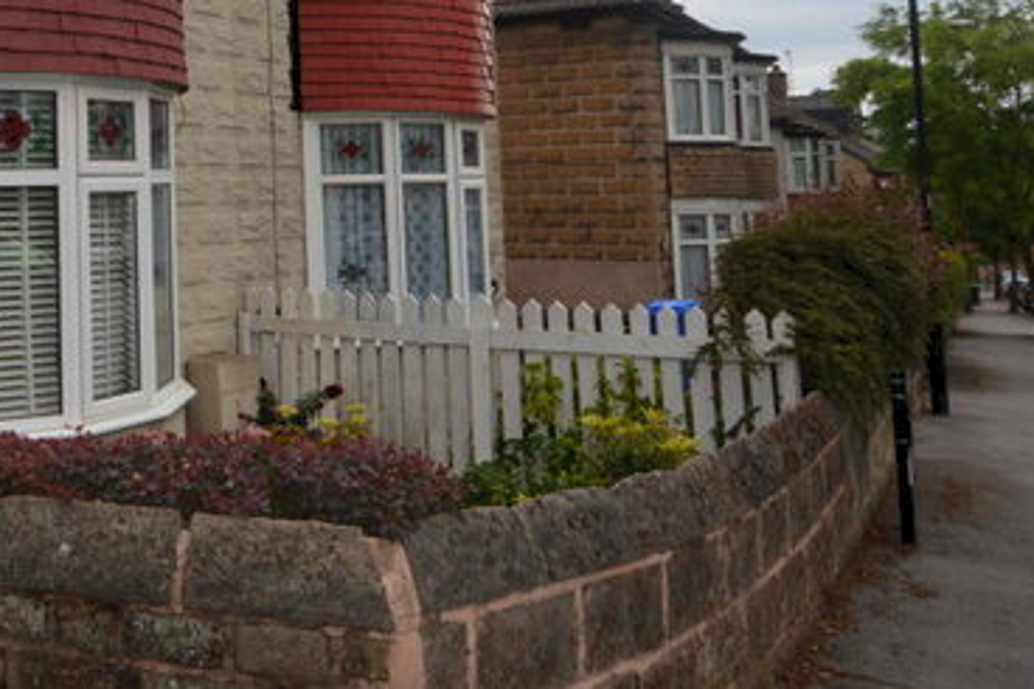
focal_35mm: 40
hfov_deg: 43.5
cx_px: 70
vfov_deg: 32.0
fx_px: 1148
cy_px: 87
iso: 100
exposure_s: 1/200
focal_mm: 14
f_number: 7.1
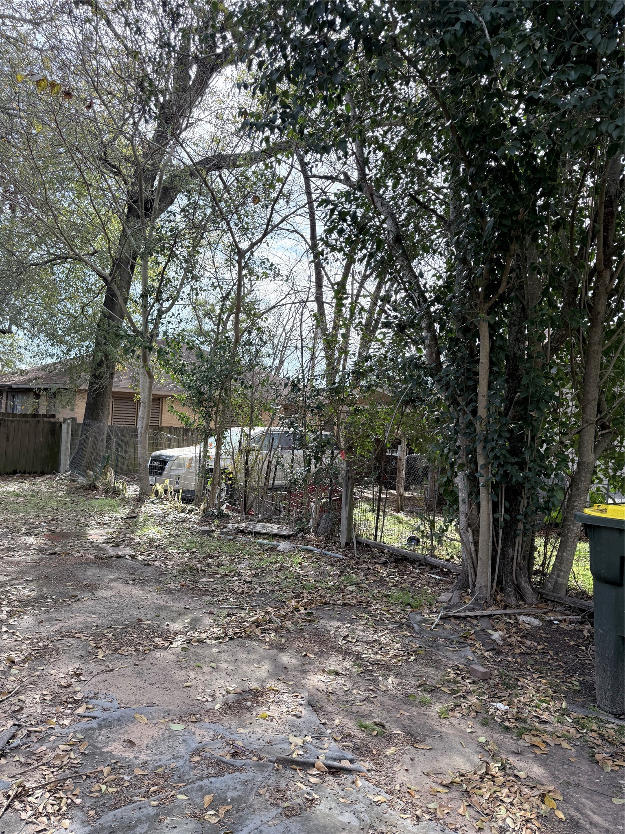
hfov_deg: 56.8
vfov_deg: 71.6
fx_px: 578
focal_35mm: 24
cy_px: 417
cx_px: 312
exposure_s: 1/1901
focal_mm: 6.76
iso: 100
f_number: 1.78
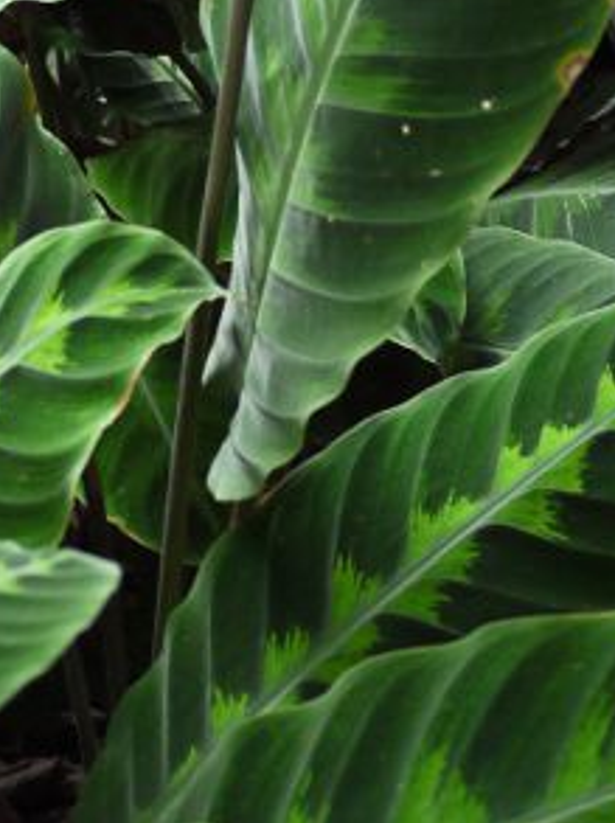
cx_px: 110
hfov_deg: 18.2
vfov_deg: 23.7
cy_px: 53
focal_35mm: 80
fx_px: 1899
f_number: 2.5
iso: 400
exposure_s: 1/60
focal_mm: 14
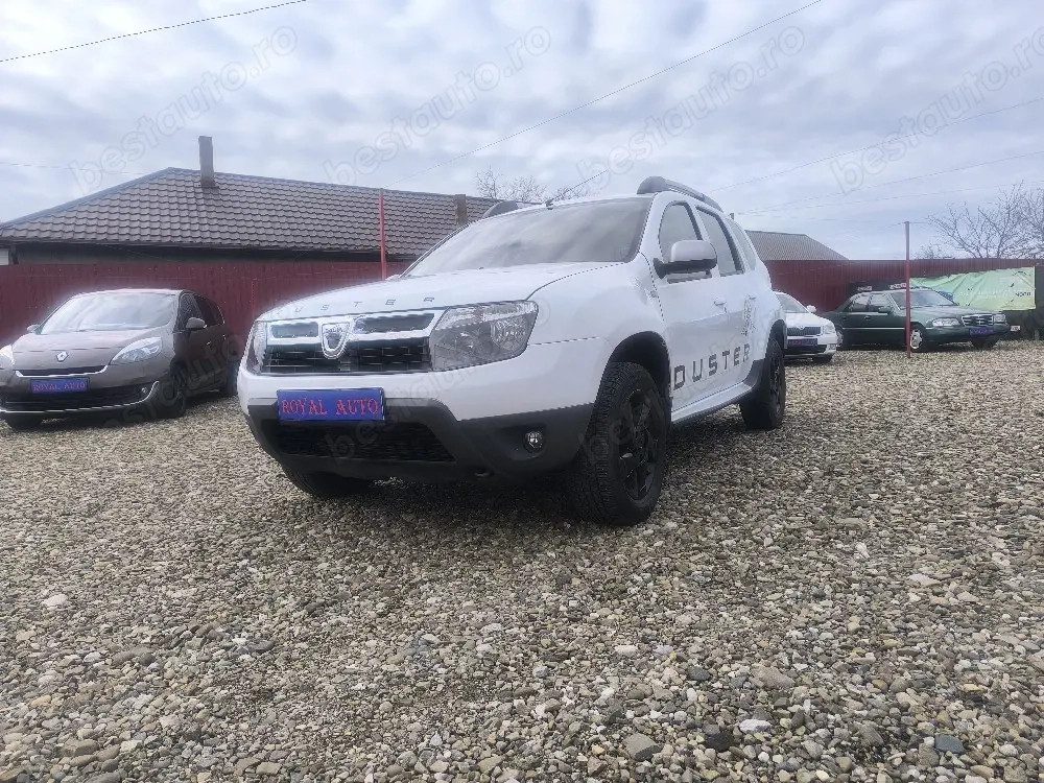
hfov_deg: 73.9
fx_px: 694
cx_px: 522
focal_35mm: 23
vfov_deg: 58.9
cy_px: 392
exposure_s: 1/556
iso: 50
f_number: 1.65
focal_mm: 6.14
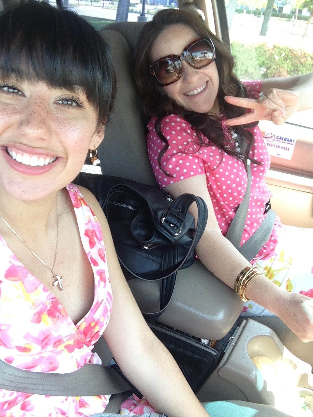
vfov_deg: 52.6
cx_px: 156
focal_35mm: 35
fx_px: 422
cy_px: 208
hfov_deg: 40.7
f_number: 2.4
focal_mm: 2.18
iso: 32
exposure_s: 1/60
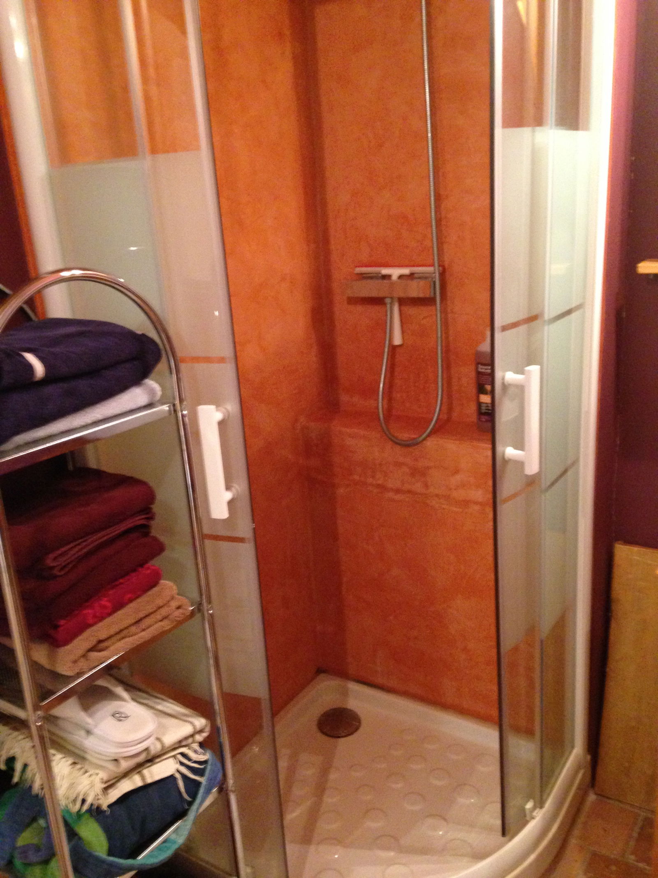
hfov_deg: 42.9
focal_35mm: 33
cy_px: 439
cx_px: 329
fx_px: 836
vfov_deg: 55.4
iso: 400
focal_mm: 4.12
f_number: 2.4
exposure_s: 1/15
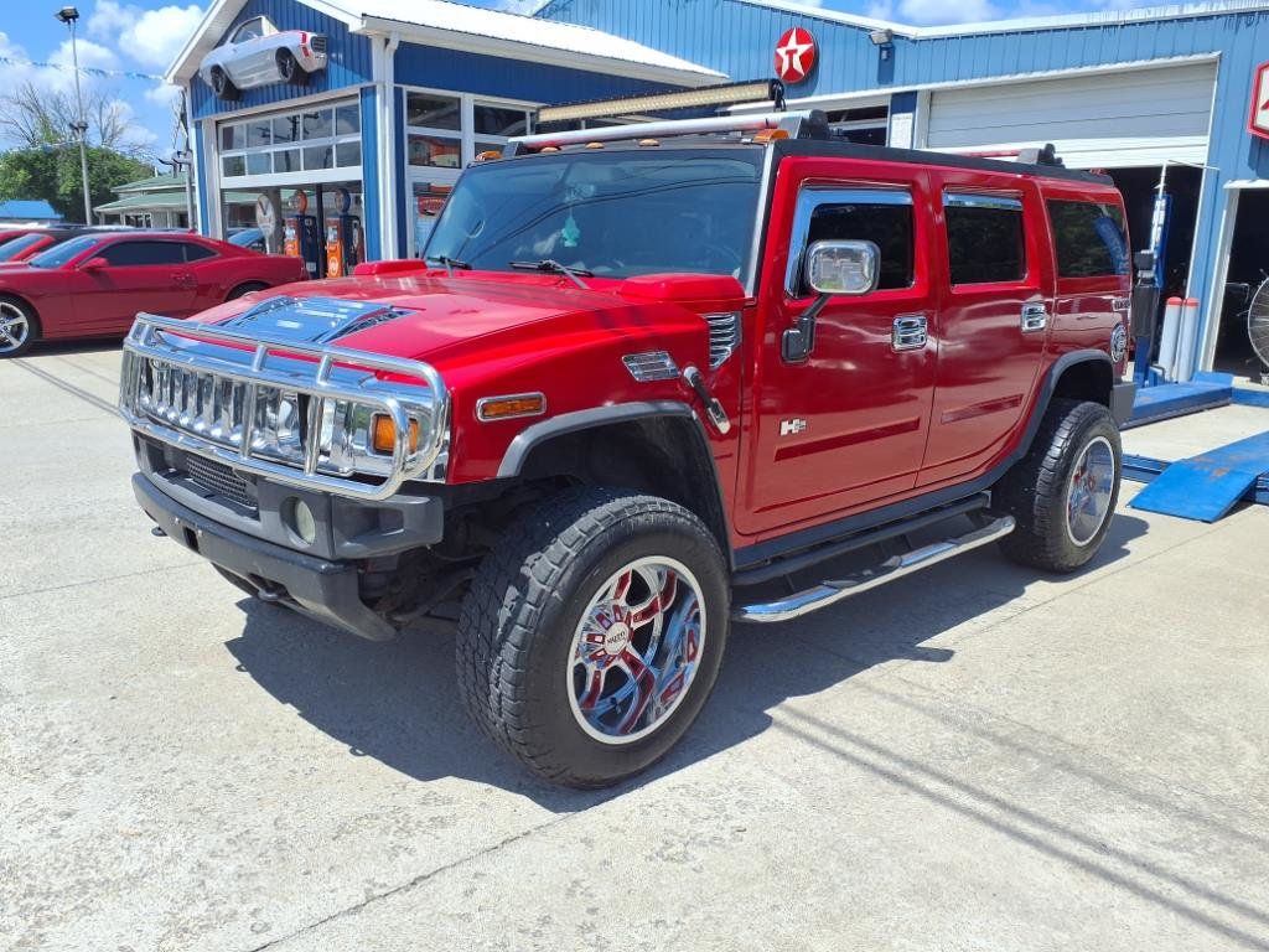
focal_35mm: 27
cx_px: 634
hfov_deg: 65.3
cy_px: 476
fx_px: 990
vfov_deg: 51.4
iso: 40
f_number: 1.9
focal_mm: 3.58
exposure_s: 1/1667
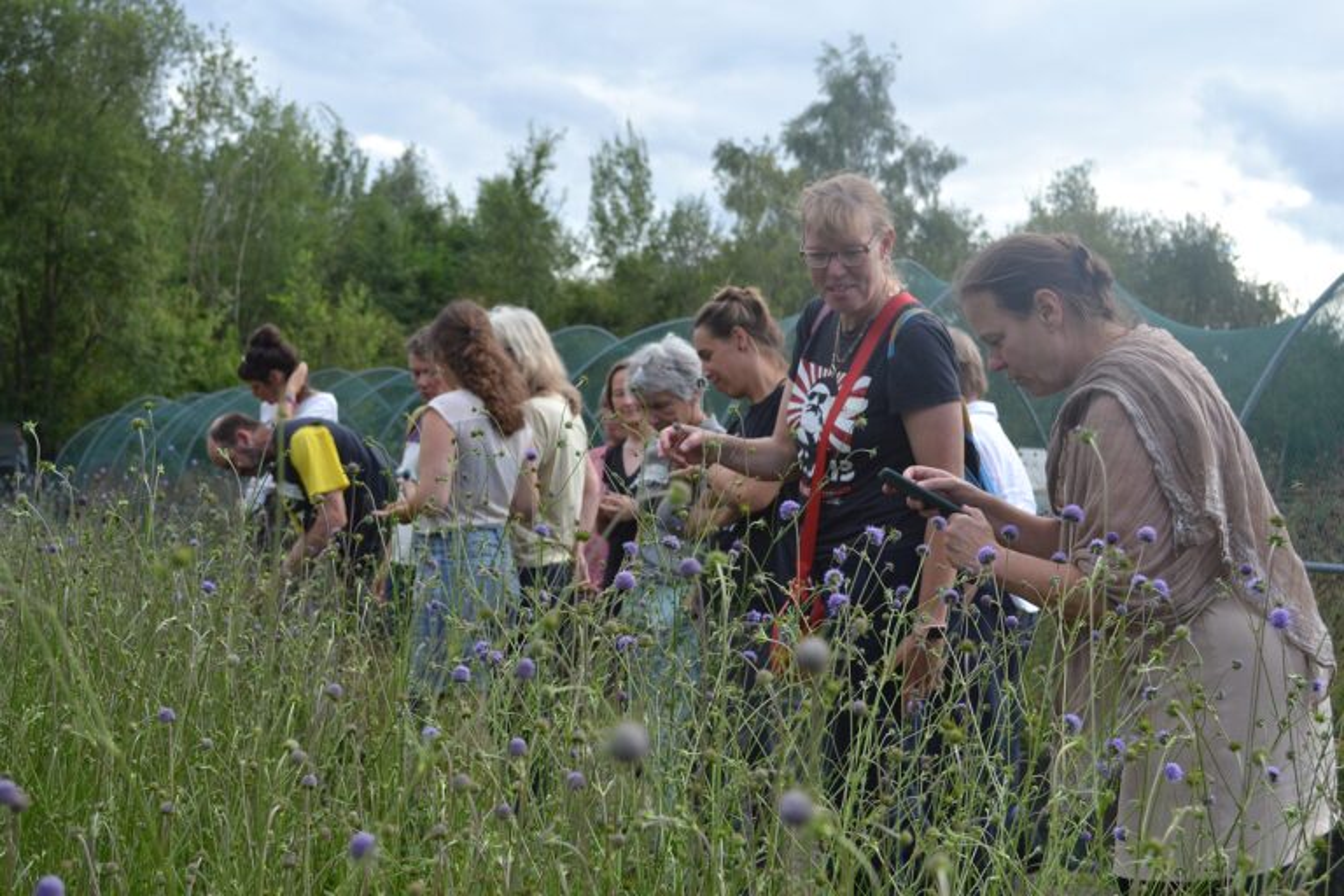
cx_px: 672
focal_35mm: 57
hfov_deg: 35.1
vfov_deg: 23.8
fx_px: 2128
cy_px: 448
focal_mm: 38
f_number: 5.6
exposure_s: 1/125
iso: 100
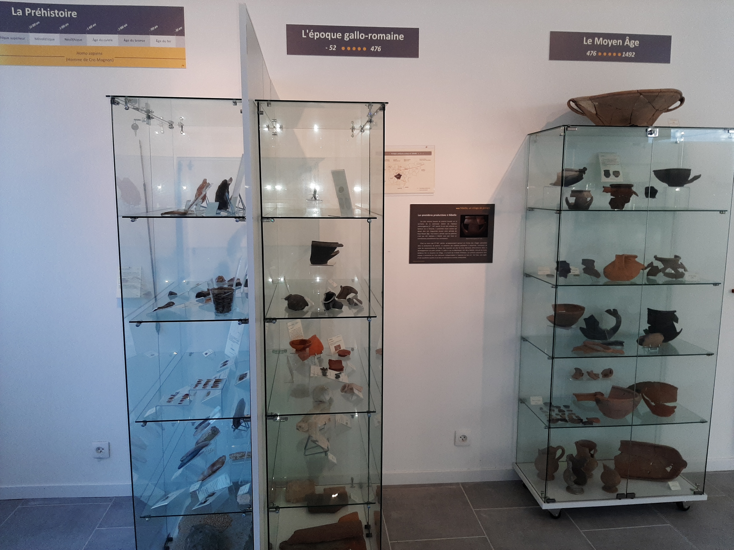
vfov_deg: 53.1
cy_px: 275
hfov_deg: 67.3
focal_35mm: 26
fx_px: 551
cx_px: 367
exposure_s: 1/100
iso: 80
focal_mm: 3.93
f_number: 1.7
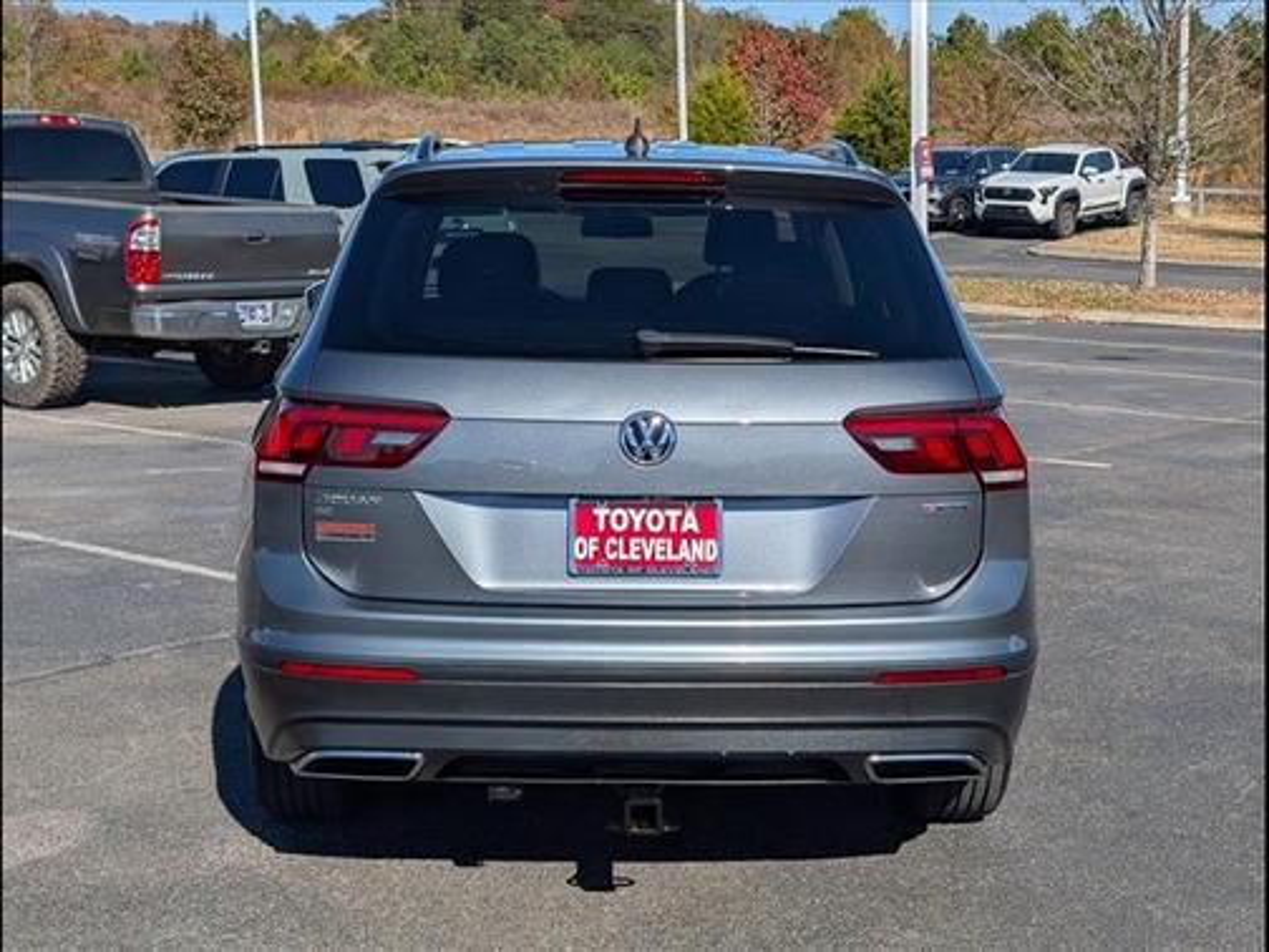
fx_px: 1796
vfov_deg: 29.7
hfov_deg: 38.9
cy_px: 476
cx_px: 634
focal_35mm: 49
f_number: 1.68
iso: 20
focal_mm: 6.9
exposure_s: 1/2500
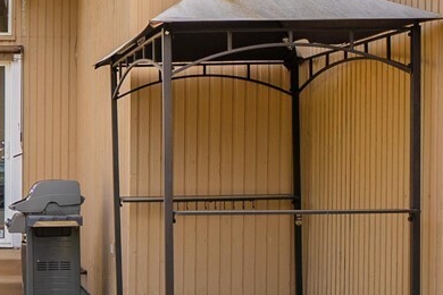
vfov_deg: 15.7
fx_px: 1070
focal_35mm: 87
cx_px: -52
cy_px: 197
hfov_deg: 22.0
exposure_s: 1/60
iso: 80
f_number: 7.1
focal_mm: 20
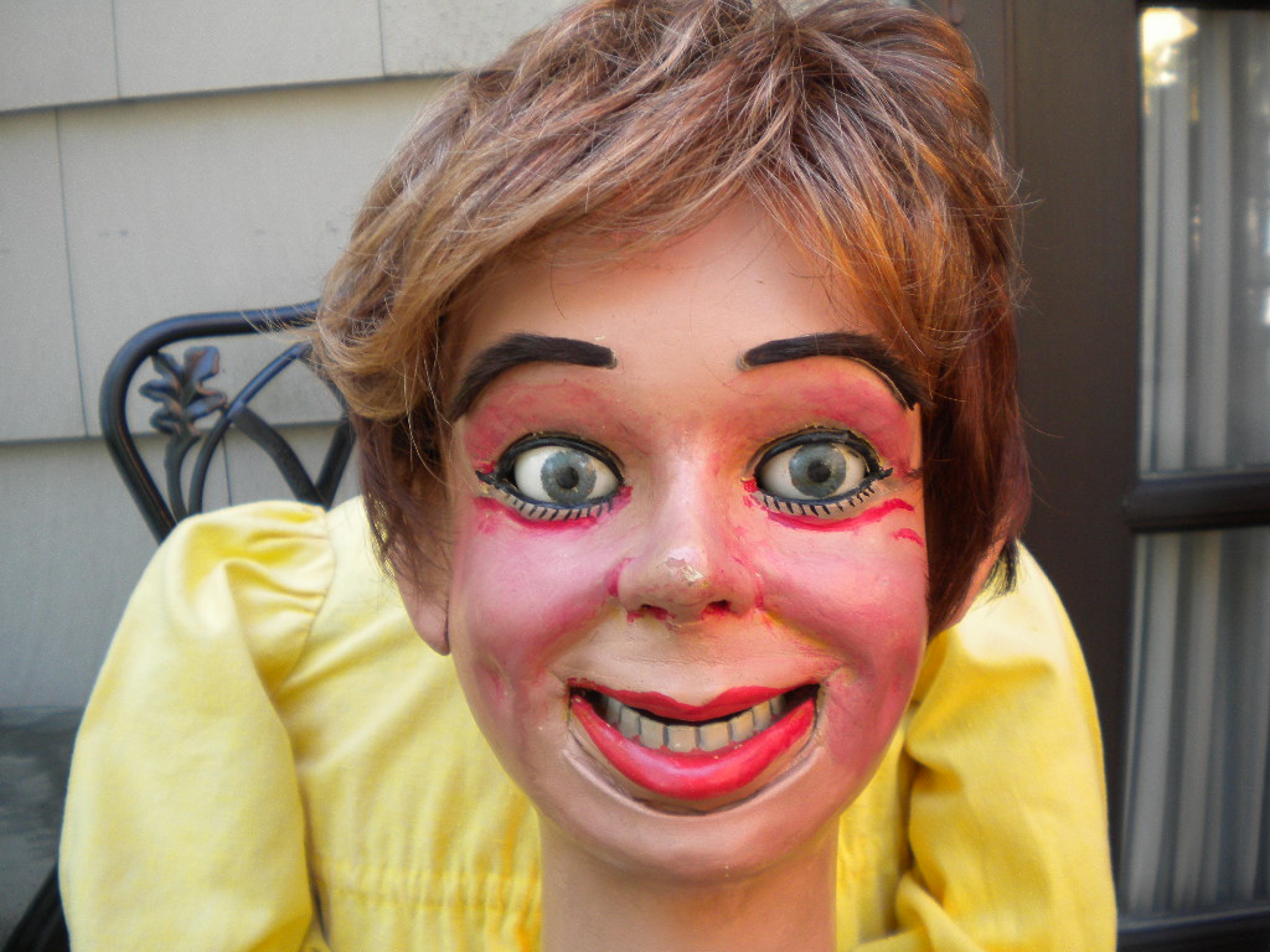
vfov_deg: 40.7
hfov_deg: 52.6
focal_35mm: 35
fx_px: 1284
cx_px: 635
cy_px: 476
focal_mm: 6.3
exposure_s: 1/54.8
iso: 114
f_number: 3.1
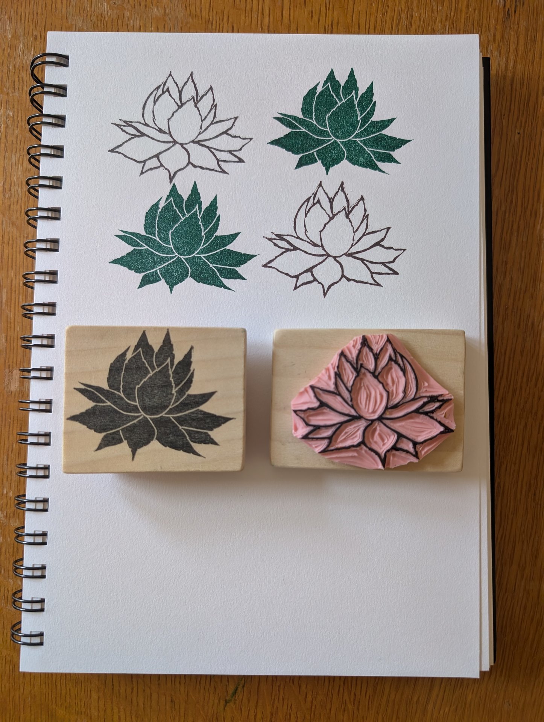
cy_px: 361
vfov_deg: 71.5
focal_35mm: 24
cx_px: 272
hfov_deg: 56.9
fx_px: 502
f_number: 1.68
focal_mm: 6.9
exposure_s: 1/117
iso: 406
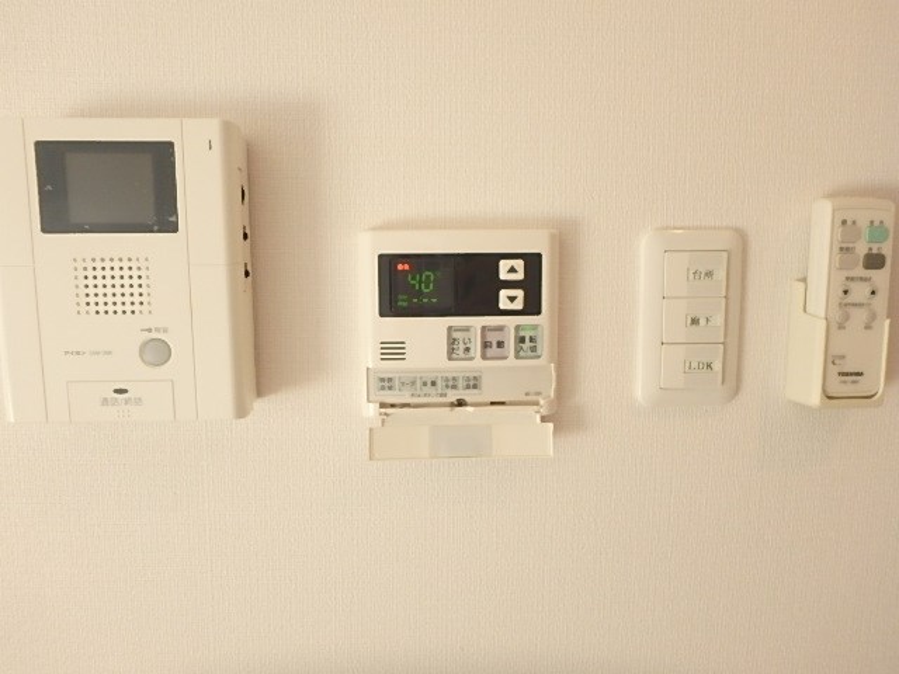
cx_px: 450
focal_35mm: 21
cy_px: 337
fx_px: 545
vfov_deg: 63.4
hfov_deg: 79.0
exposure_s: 1/50
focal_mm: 3.7
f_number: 3.5
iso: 200
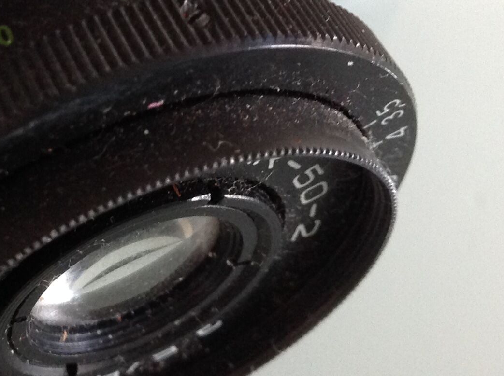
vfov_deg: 16.6
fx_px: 1265
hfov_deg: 22.0
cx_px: 50
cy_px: 20
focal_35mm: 87
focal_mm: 4.28
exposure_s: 1/15
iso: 200
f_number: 2.4
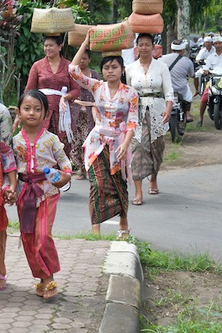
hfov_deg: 12.5
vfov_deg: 18.8
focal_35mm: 109
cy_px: 166
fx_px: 1008
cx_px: 29
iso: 320
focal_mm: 48
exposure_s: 1/250
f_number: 8
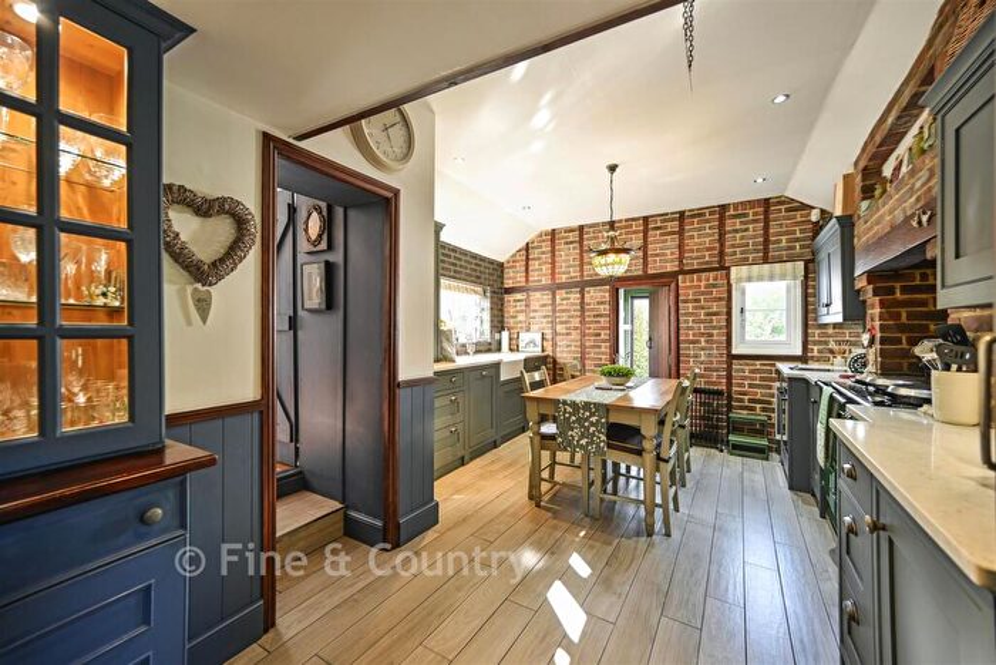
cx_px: 498
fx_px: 387
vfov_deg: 81.2
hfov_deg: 104.2
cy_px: 332
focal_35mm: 14
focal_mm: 14
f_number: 4
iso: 1000
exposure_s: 1/50
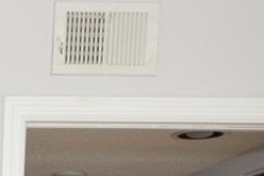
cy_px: 469
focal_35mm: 116
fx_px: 850
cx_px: -158
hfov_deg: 15.9
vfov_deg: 9.9
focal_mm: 12
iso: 400
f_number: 5
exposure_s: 1/100
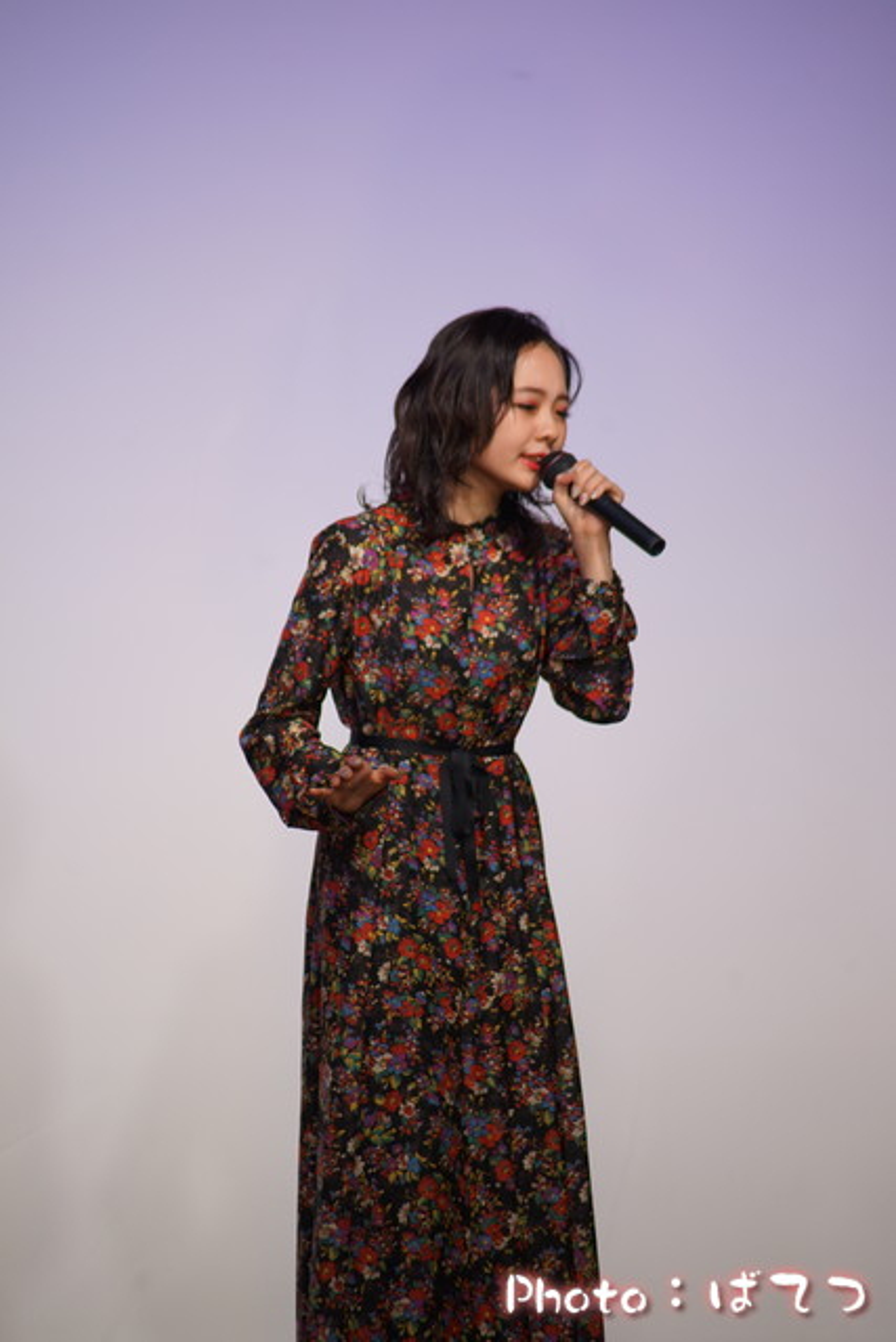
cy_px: 671
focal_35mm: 300
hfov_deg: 4.6
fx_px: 11193
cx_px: 448
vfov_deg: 6.9
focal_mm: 300
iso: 400
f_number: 5.6
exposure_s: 1/80
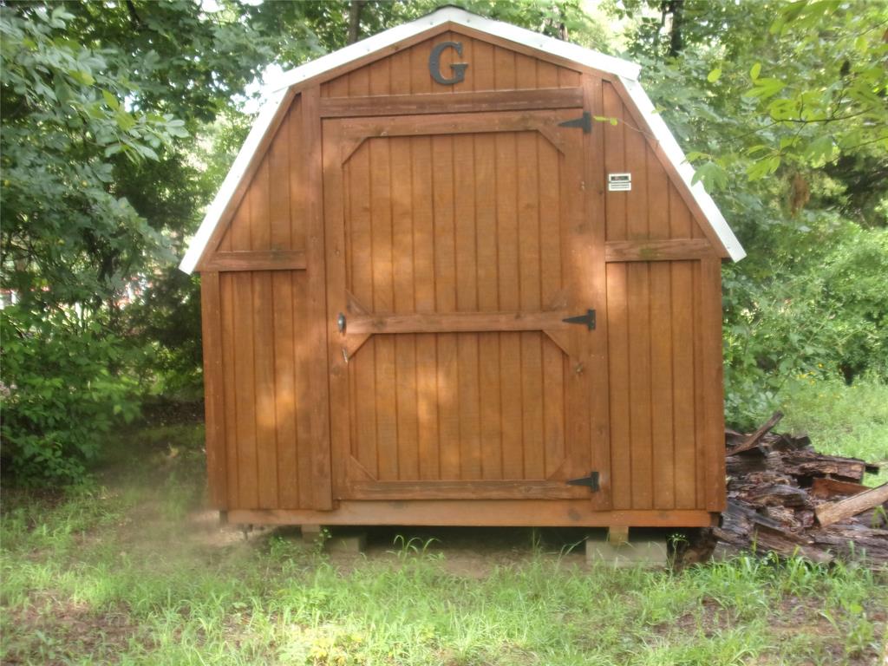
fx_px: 1180
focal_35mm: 46
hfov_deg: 41.2
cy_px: 333
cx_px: 444
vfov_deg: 31.5
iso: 103
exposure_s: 1/34
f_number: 4.1
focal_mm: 8.3
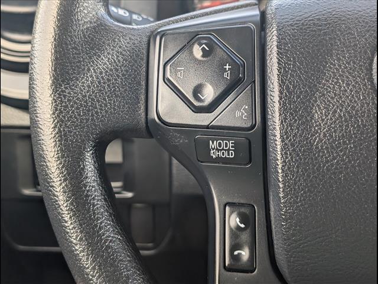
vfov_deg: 29.7
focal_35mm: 49
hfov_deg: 38.9
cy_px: 142
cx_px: 189
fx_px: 535
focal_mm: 6.9
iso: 561
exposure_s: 1/714
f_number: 1.68
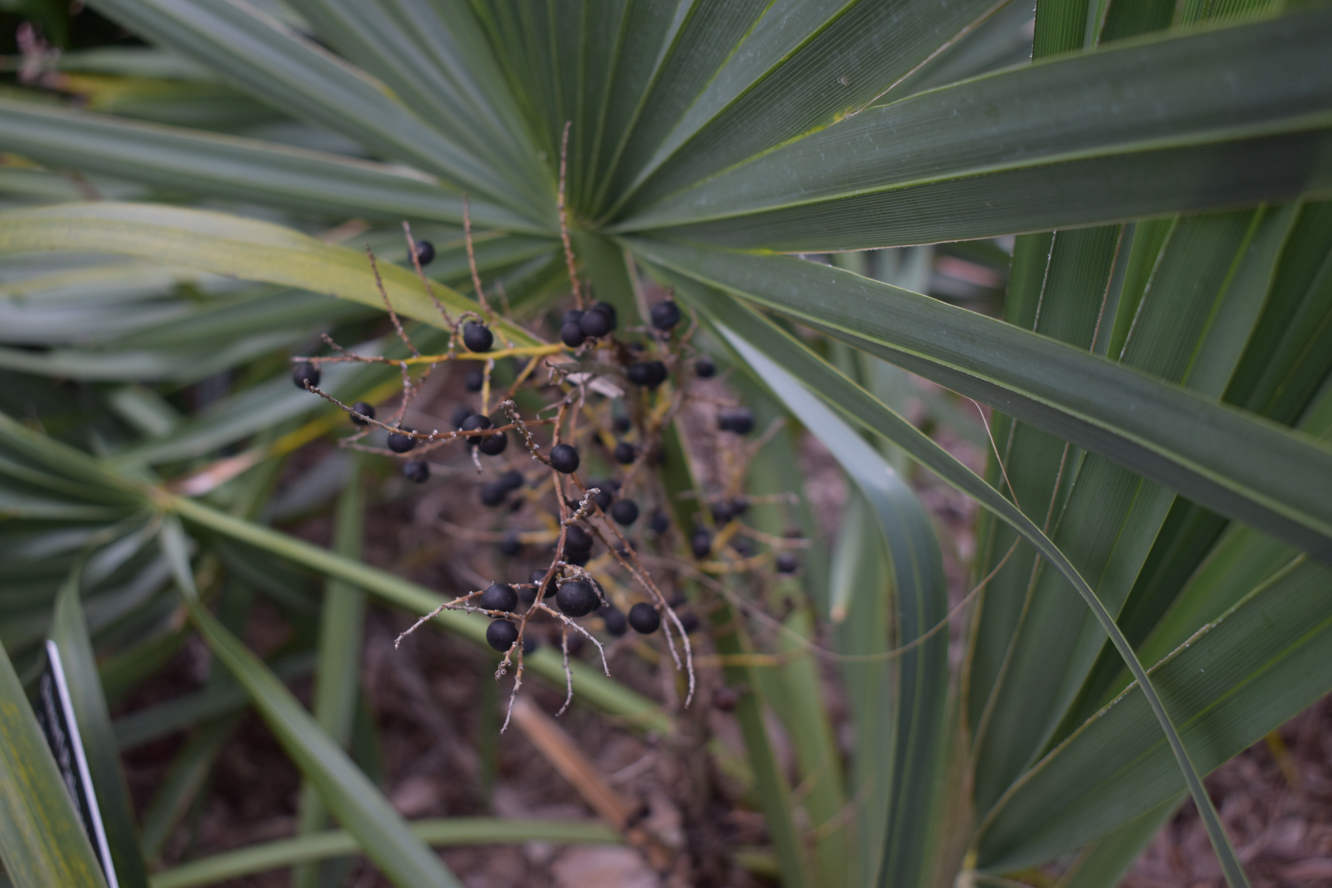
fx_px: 1665
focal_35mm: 45
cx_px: 666
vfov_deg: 29.9
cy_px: 444
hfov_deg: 43.6
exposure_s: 1/125
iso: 250
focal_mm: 30
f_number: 4.2
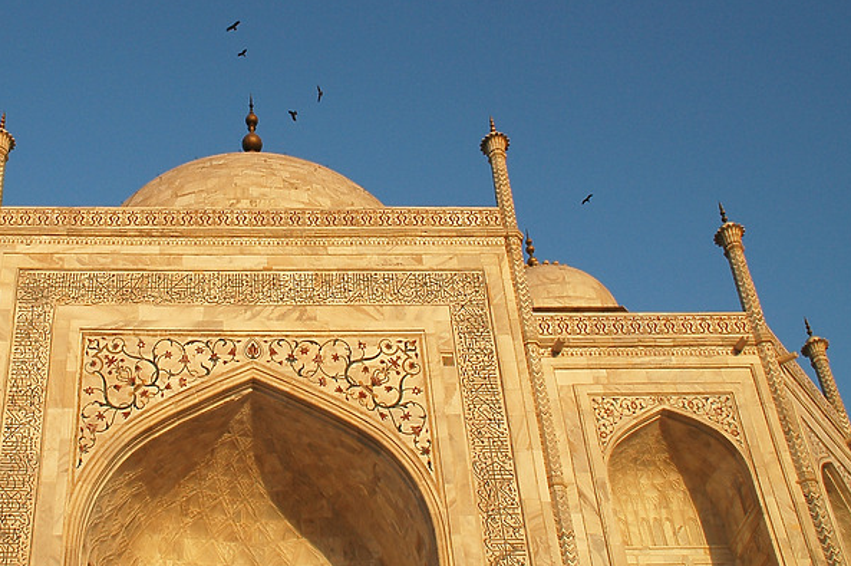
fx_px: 968
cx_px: 264
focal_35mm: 41
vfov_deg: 32.5
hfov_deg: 46.5
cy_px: 261
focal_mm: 18
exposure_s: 1/320
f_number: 9
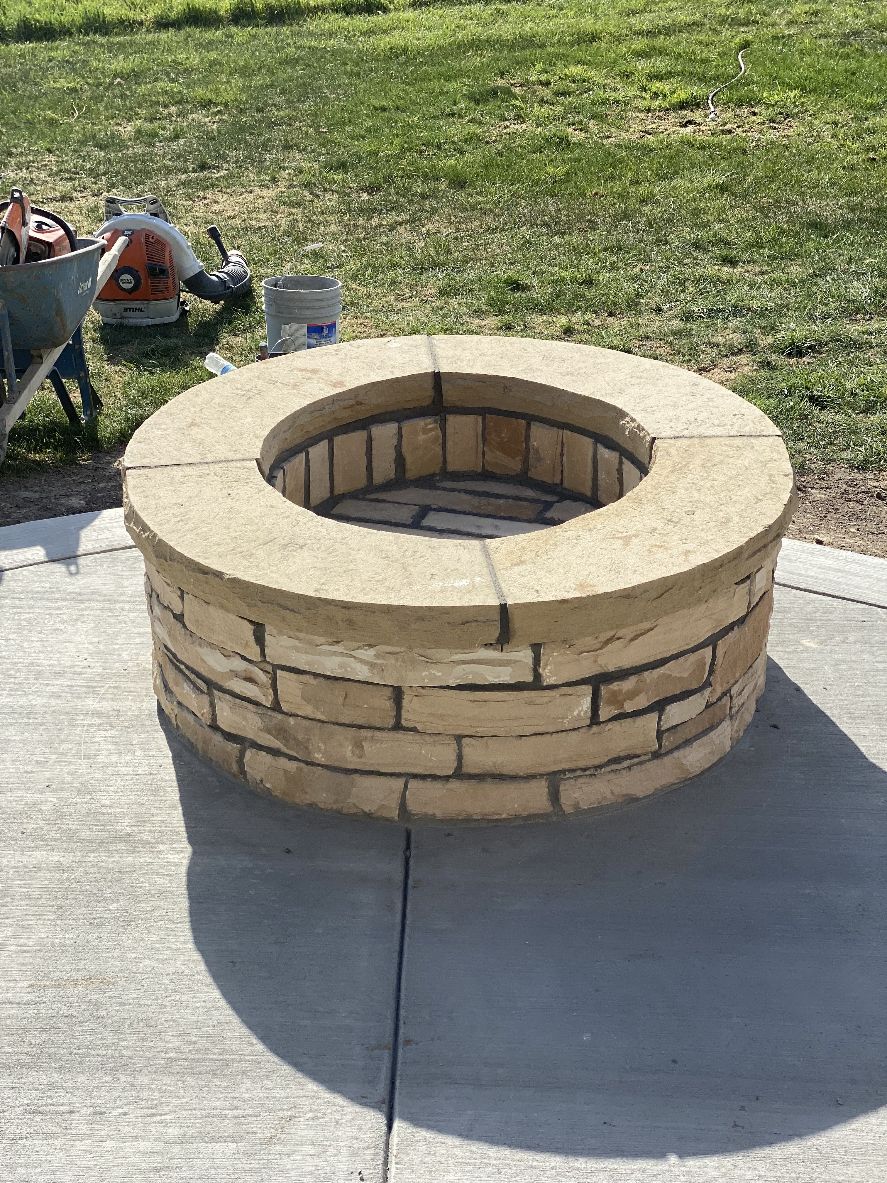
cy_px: 592
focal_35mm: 52
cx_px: 444
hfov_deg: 28.0
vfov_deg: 36.8
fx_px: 1777
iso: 20
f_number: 2
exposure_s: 1/1410
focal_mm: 6
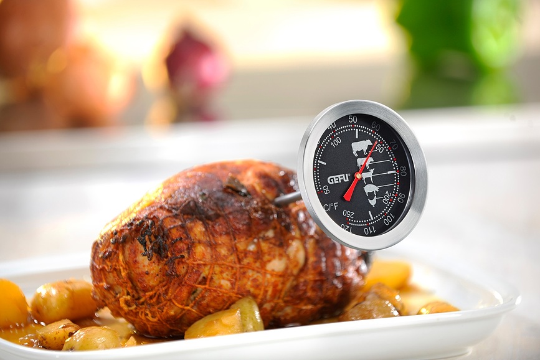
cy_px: 180
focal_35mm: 160
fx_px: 2400
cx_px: 270
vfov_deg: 8.6
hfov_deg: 12.8
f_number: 3.5
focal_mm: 160
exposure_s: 1/160
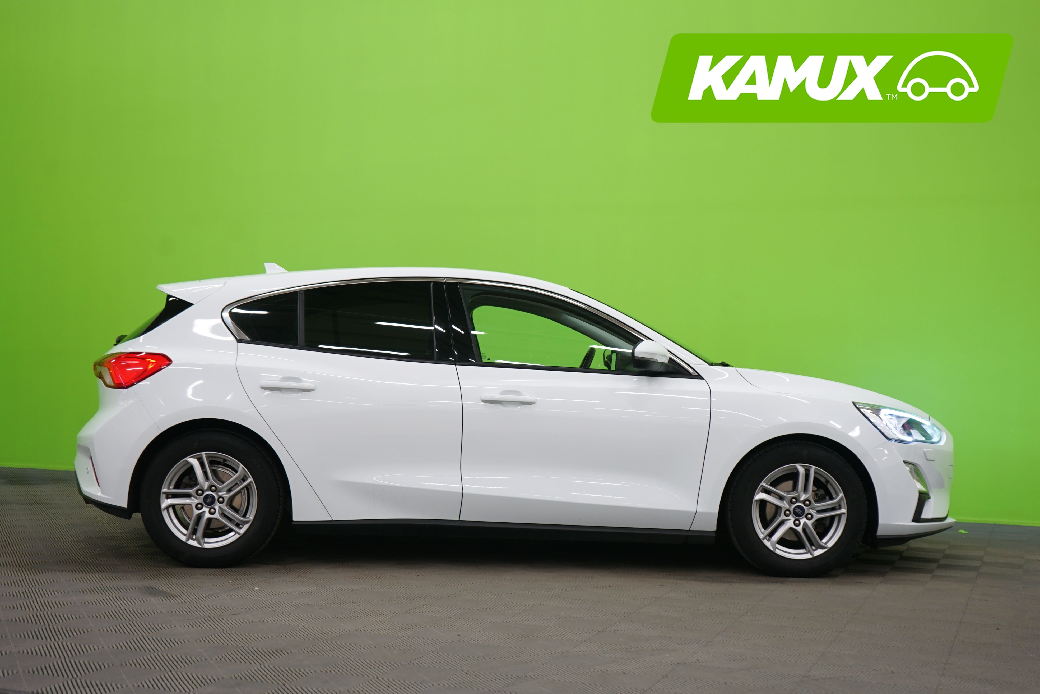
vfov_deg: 29.9
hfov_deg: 43.6
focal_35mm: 45
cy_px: 347
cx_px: 520
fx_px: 1300
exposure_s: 1/13
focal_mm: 45
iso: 400
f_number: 4.5
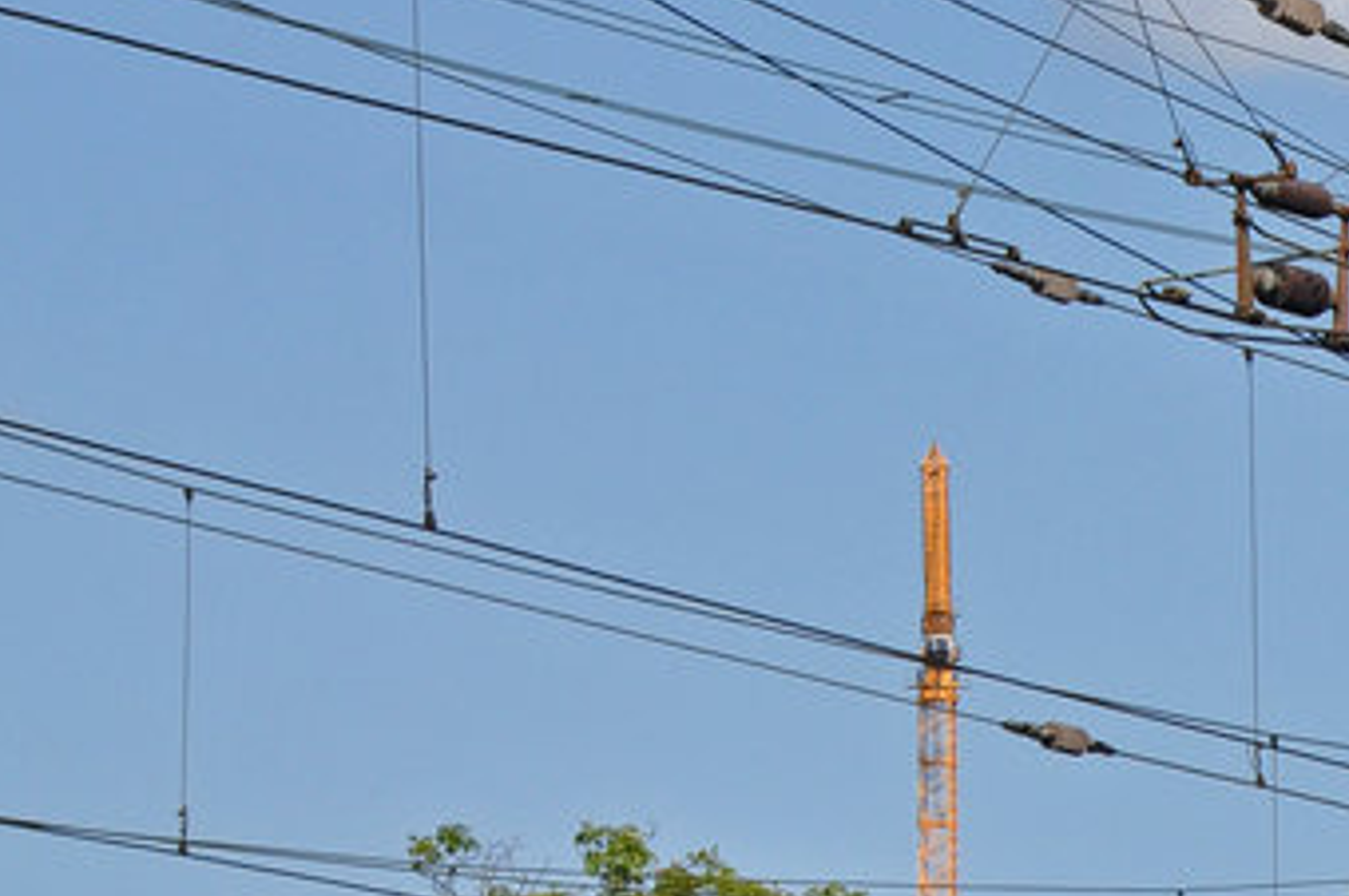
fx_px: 13889
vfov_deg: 3.7
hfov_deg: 5.5
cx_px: 2146
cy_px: 1211
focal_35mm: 371
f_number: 9
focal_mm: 70
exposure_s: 1/1000
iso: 400
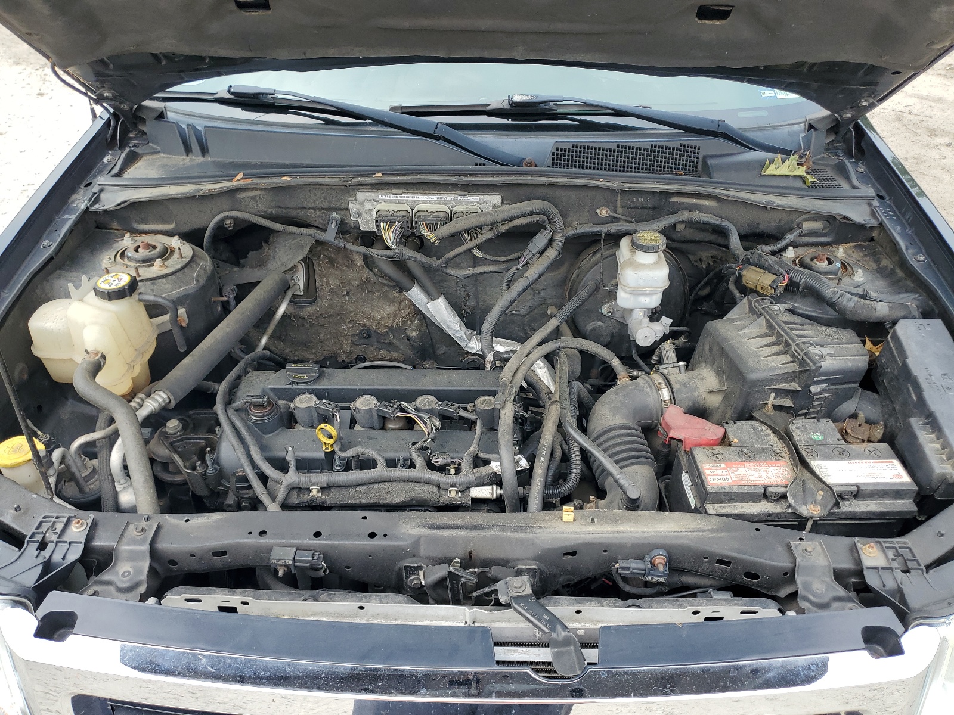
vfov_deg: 53.1
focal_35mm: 26
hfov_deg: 67.3
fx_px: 717
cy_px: 358
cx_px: 477
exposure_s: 1/769
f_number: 1.5
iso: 50
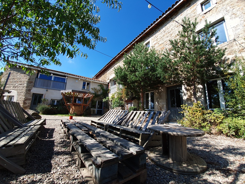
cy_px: 92
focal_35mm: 13
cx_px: 122
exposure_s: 1/505
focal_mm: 1.8
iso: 40
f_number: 2.2
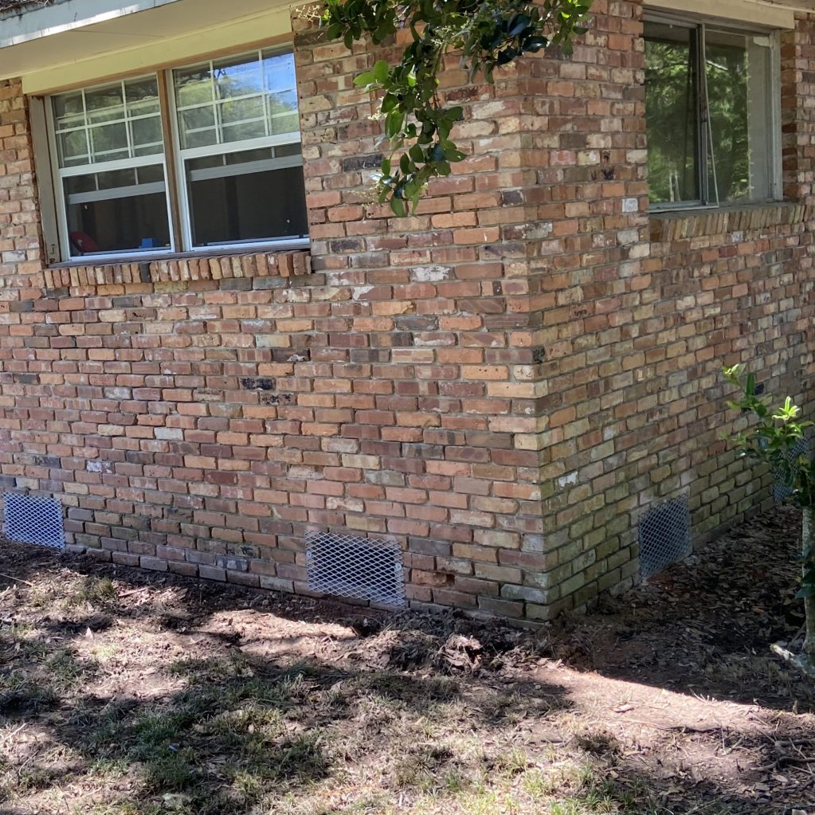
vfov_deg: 36.8
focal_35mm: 46
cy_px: 389
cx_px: 254
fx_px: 1225
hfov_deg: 36.3
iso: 32
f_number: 1.8
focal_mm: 4.25
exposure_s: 1/217
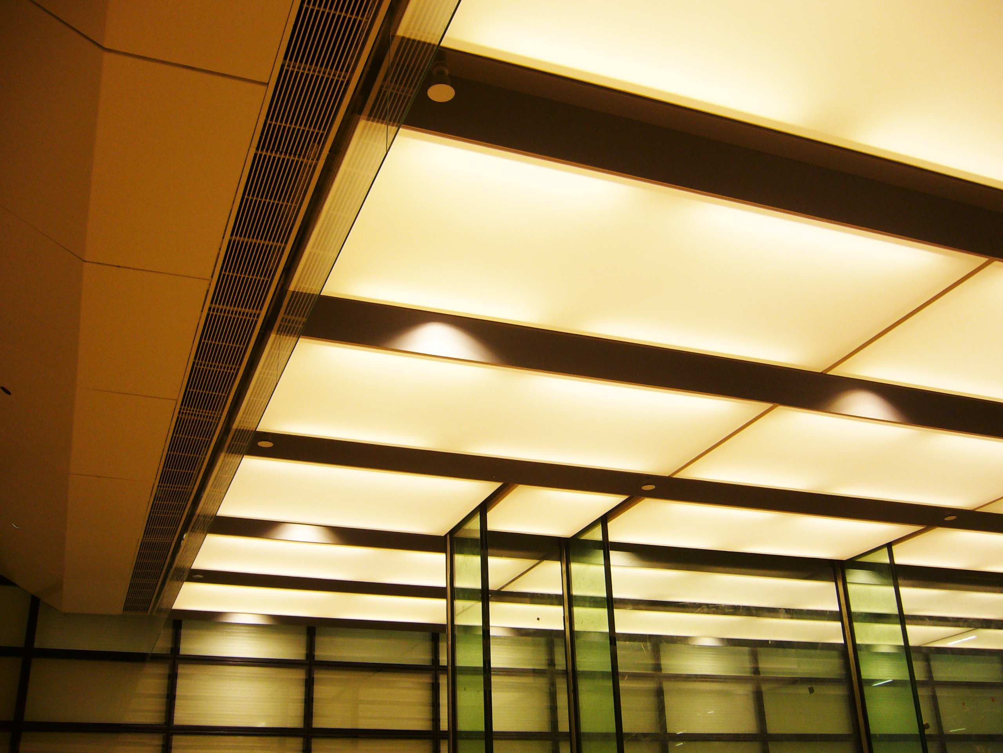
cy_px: 376
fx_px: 1014
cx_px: 502
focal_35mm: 35
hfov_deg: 52.6
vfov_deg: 40.7
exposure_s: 1/50
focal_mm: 5.8
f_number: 2.8
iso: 80
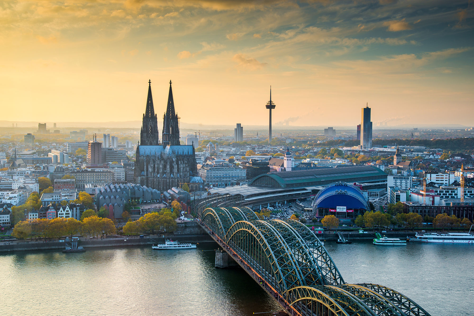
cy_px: 158
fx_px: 659
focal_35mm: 50
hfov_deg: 39.6
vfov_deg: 27.0
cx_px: 237
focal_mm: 50
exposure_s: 1/30
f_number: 8
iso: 100
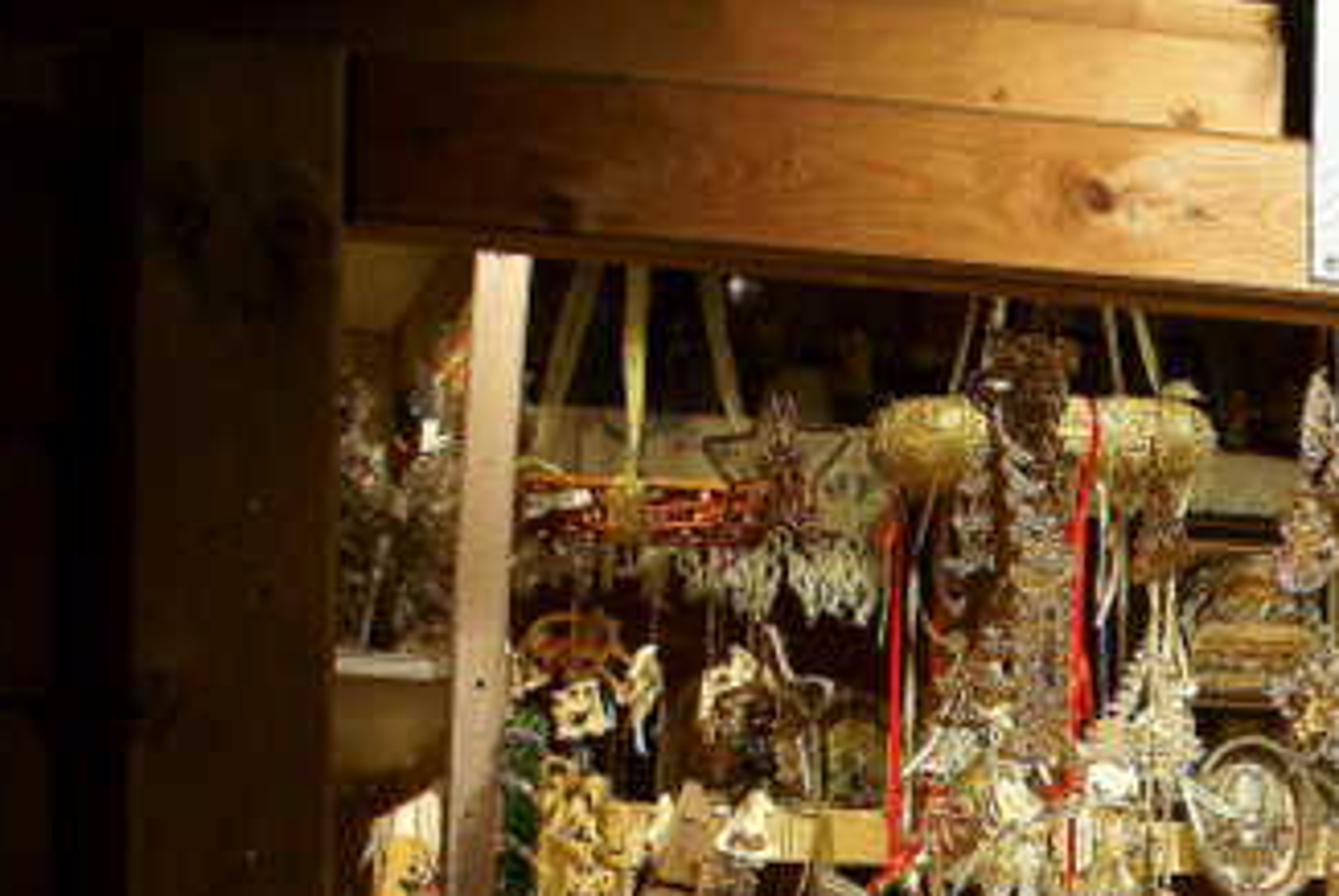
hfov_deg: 17.5
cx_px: 1458
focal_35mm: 113
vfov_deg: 11.9
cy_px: 1071
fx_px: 4207
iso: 400
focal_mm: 24
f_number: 5.6
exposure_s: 1/60
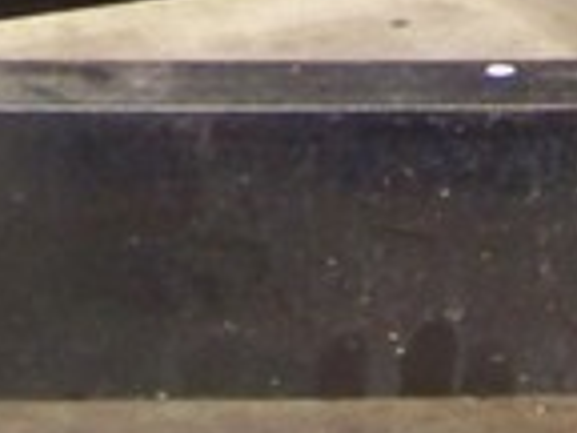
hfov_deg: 11.1
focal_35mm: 175
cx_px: 665
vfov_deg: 7.9
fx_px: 2917
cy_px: -551
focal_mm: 5.85
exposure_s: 1/5
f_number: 2.8
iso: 400
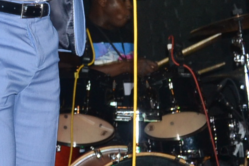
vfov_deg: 10.6
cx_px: -58
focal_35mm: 128
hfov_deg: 15.4
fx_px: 885
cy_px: -12
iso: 400
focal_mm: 20
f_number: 3.5
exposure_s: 1/60
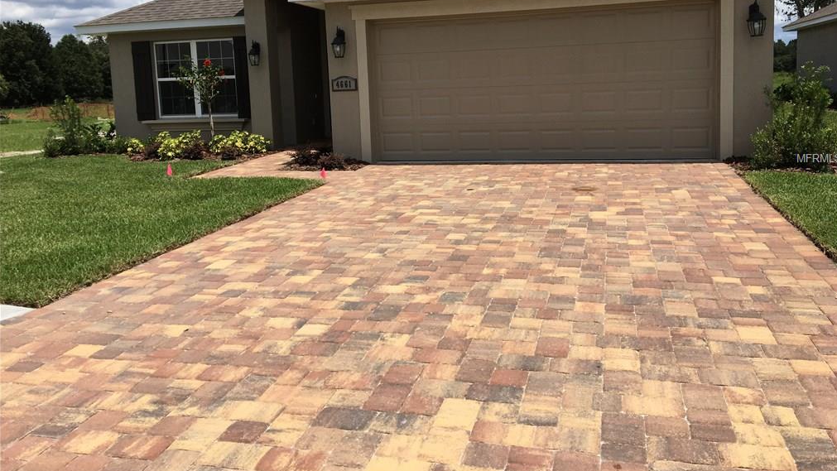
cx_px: 423
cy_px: 159
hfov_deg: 61.0
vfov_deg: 36.3
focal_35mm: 32
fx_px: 710
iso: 25
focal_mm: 4.15
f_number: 2.2
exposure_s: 1/2564
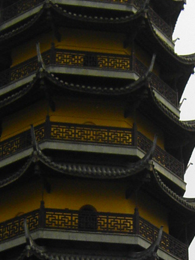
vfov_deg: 17.6
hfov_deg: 13.5
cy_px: 261
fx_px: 819
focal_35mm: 109
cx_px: 136
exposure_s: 1/640
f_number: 6.7
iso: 100
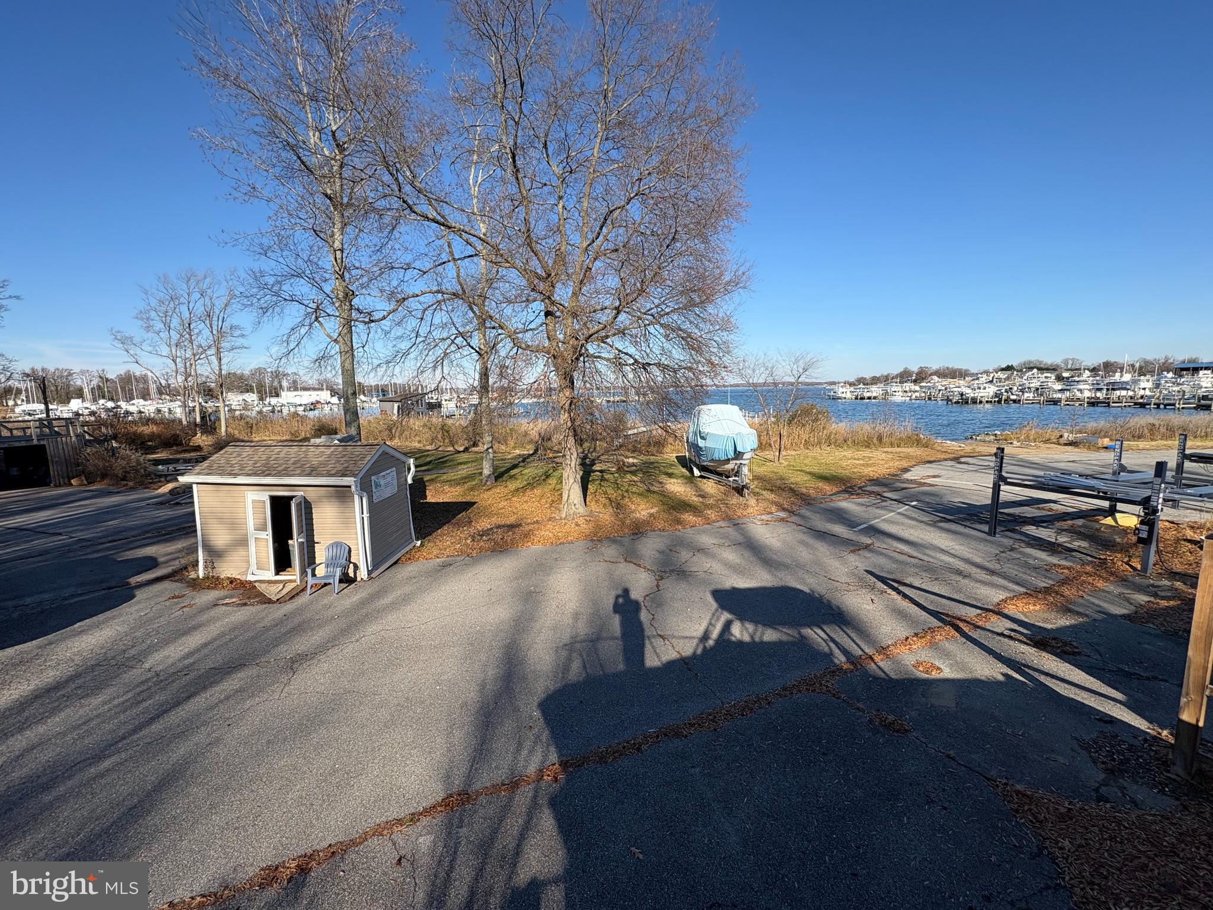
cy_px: 455
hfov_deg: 102.1
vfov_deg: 85.7
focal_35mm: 14
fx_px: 491
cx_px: 606
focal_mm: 2.22
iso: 40
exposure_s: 1/1477
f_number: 2.2
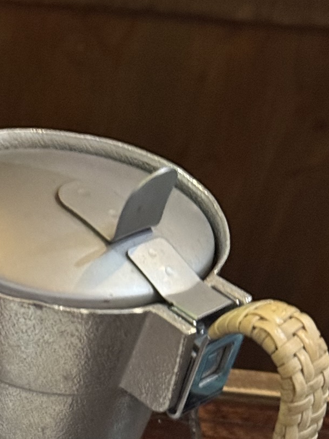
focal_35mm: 119
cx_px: -72
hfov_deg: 12.2
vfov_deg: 16.3
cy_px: 419
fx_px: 1508
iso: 500
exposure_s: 1/25
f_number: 1.78
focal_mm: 6.76
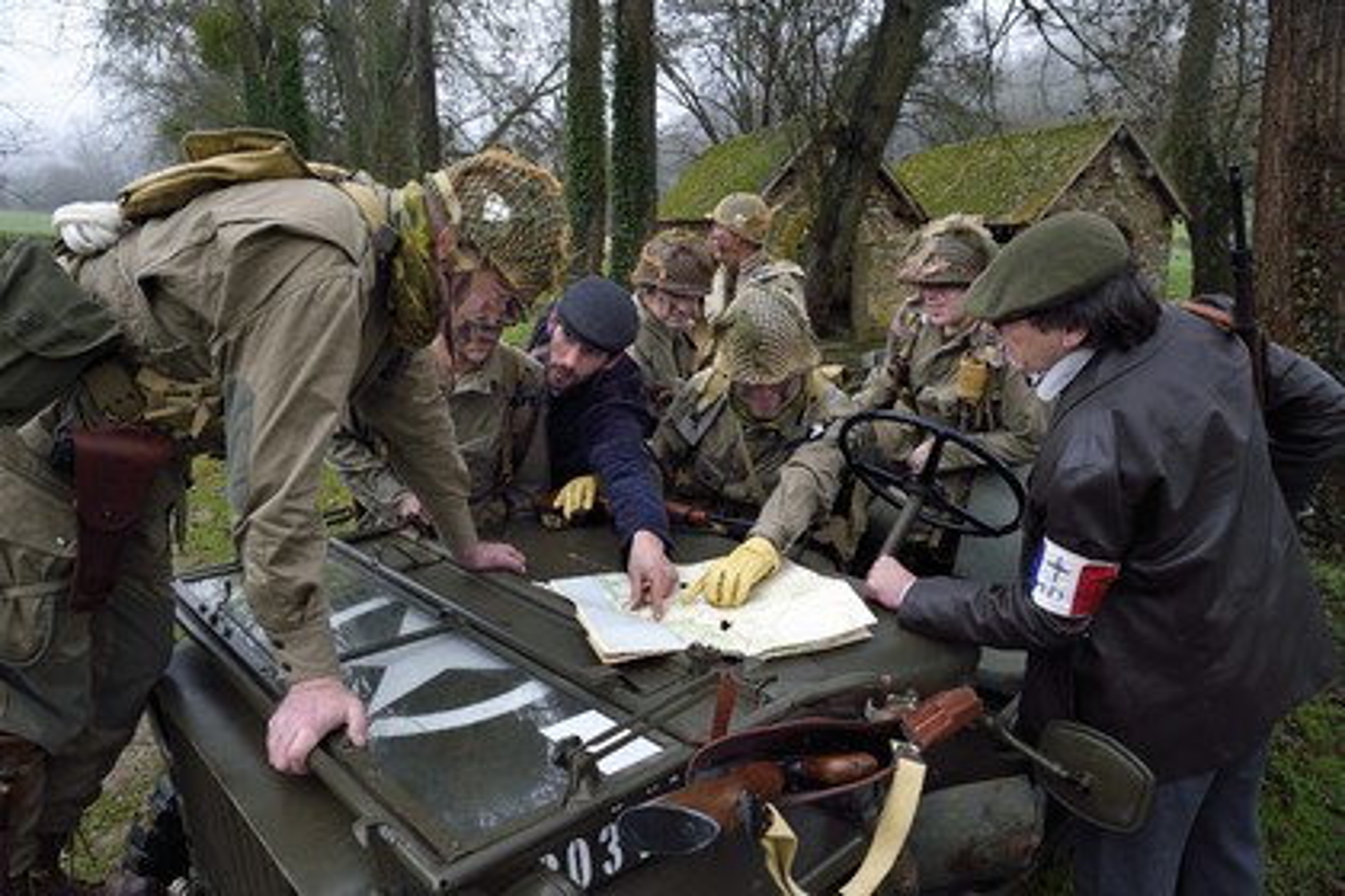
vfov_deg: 53.1
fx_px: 897
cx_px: 672
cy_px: 448
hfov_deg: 73.7
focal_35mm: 24
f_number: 11
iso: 1600
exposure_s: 1/80
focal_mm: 24
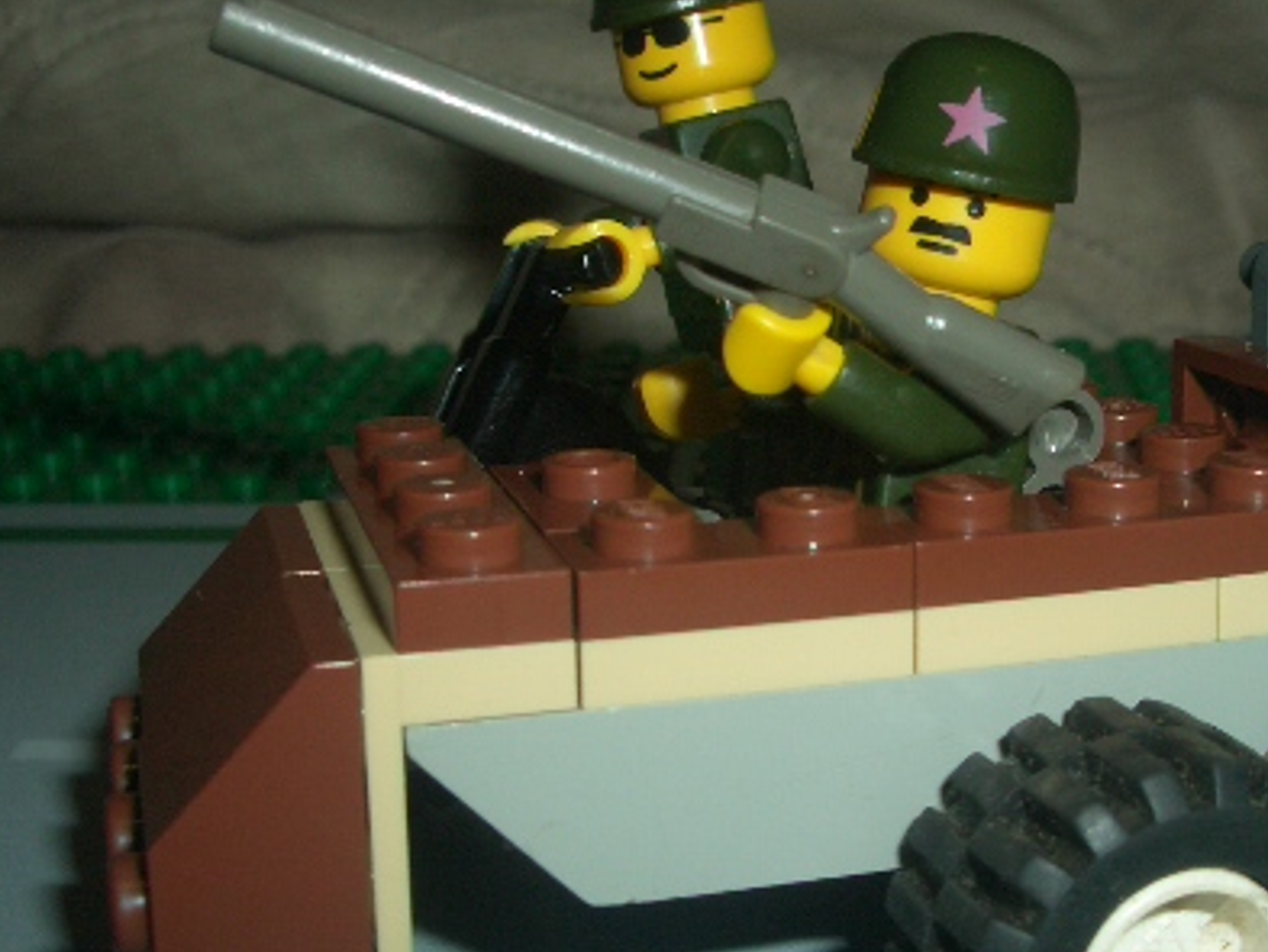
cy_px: 494
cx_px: 778
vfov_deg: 25.7
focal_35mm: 57
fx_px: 2089
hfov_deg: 33.6
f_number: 4.3
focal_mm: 5.8
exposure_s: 1/60
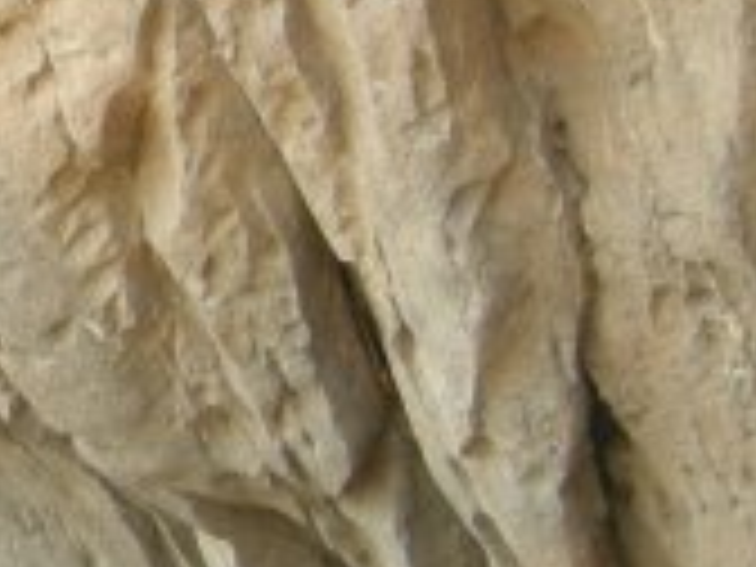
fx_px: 5154
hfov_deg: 8.1
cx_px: -594
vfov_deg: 6.3
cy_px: 153
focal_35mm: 236
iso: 64
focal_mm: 12.9
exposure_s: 1/88
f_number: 3.9
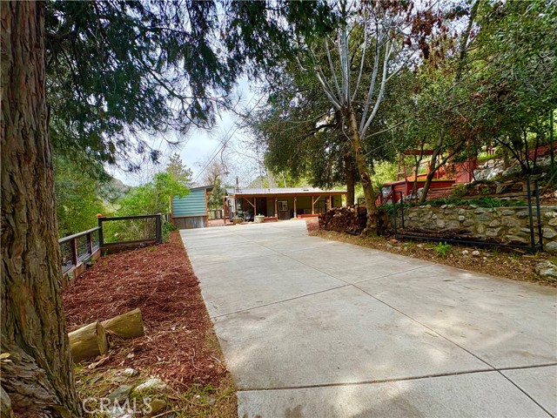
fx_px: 225
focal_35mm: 14
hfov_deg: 102.1
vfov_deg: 85.7
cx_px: 278
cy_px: 209
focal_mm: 2.22
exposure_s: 1/620
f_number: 2.2
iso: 64
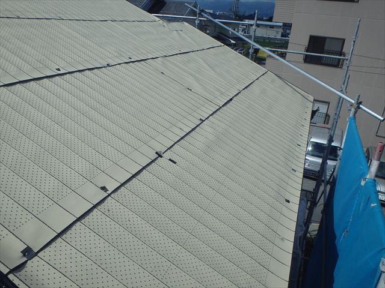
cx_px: 192
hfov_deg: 63.4
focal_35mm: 28
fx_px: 311
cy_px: 144
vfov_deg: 49.7
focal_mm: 5
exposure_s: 1/320
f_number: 11
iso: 125
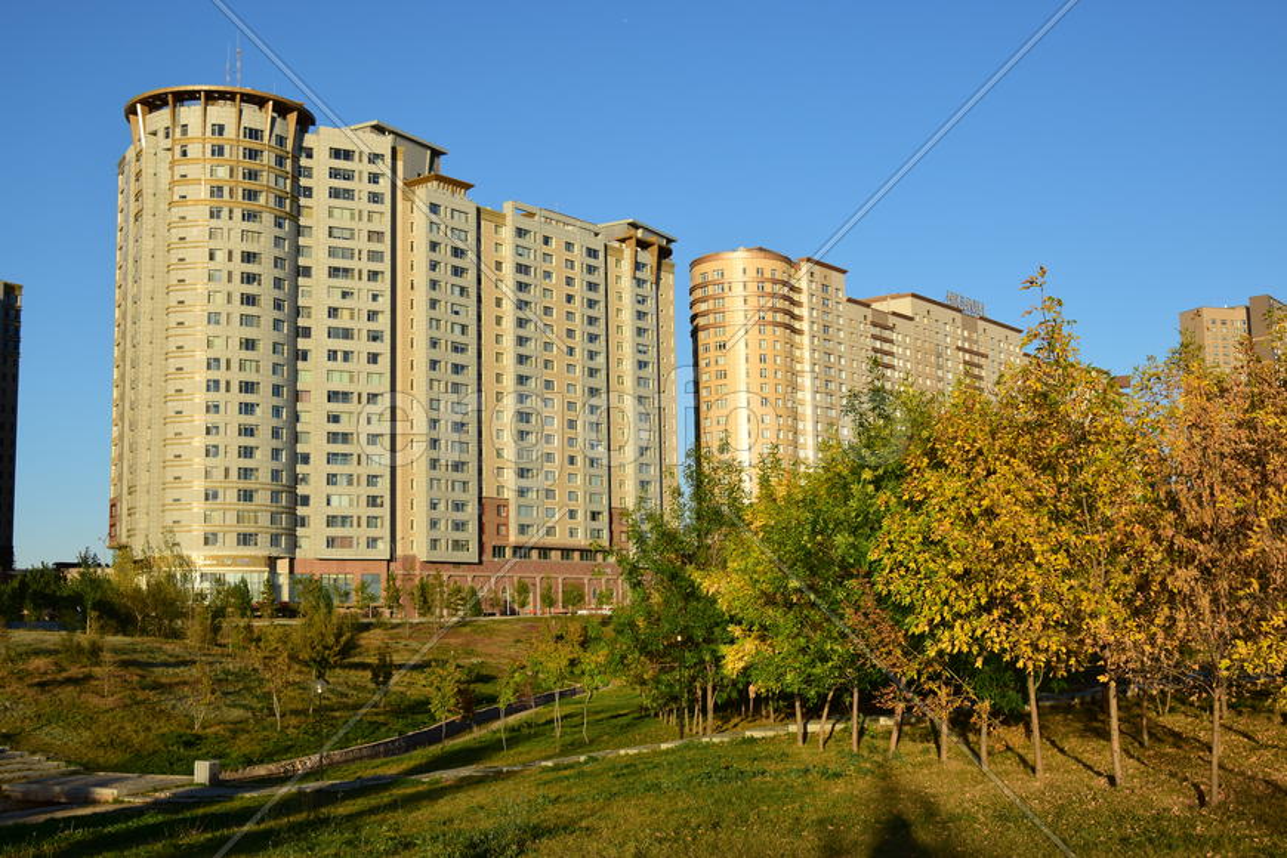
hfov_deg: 46.4
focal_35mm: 42
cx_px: 644
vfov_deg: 31.9
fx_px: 1501
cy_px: 429
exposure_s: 1/320
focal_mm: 28
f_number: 9
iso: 200
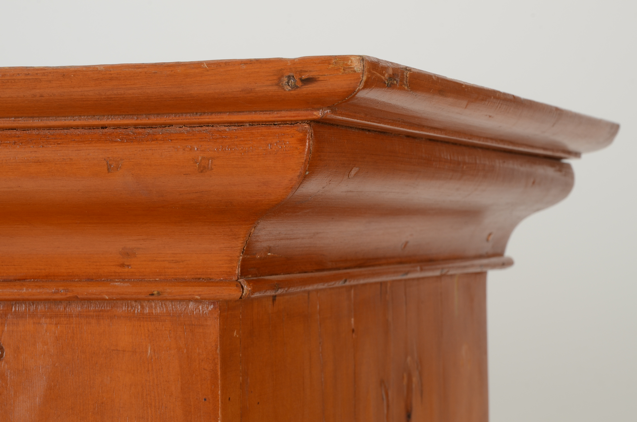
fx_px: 1854
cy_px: 211
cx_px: 318
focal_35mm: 105
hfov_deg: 19.5
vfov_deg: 13.0
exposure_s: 1/125
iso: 200
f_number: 14
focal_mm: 70
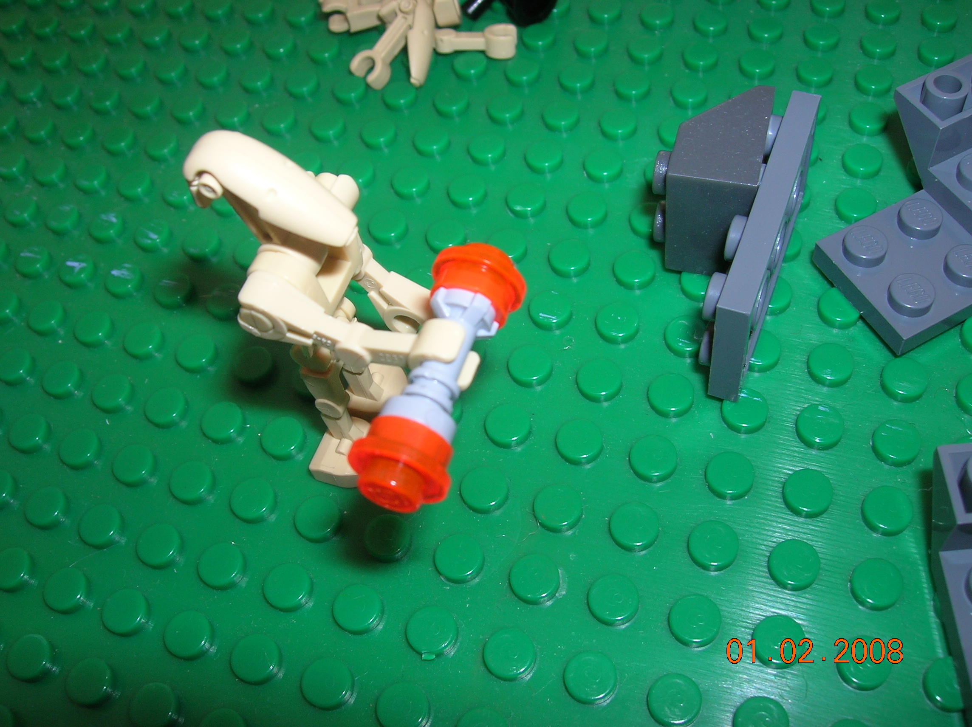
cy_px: 364
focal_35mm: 34
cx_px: 486
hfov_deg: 54.0
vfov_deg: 41.7
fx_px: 954
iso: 50
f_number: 4.9
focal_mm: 5.7
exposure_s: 1/60.1
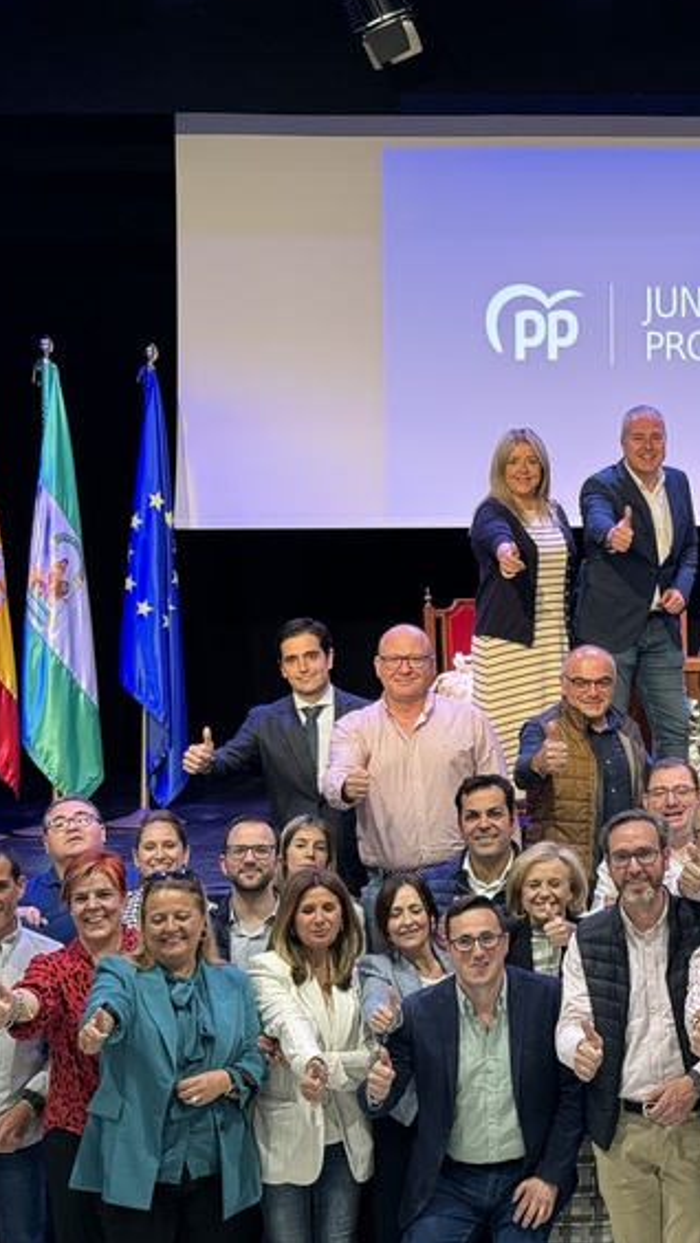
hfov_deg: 15.9
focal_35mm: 74
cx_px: 753
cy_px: 590
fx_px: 2441
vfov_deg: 28.6
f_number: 1.78
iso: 100
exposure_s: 1/50
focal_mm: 6.76
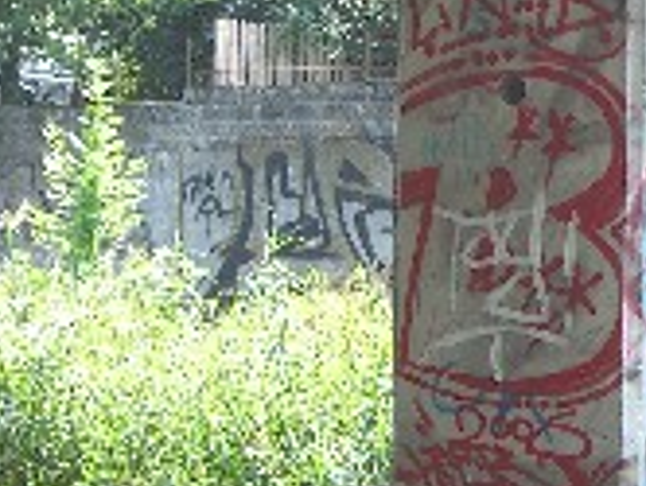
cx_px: 625
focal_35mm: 200
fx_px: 3738
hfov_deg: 9.8
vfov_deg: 7.4
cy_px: 270
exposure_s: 1/100
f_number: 3.6
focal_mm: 11.8
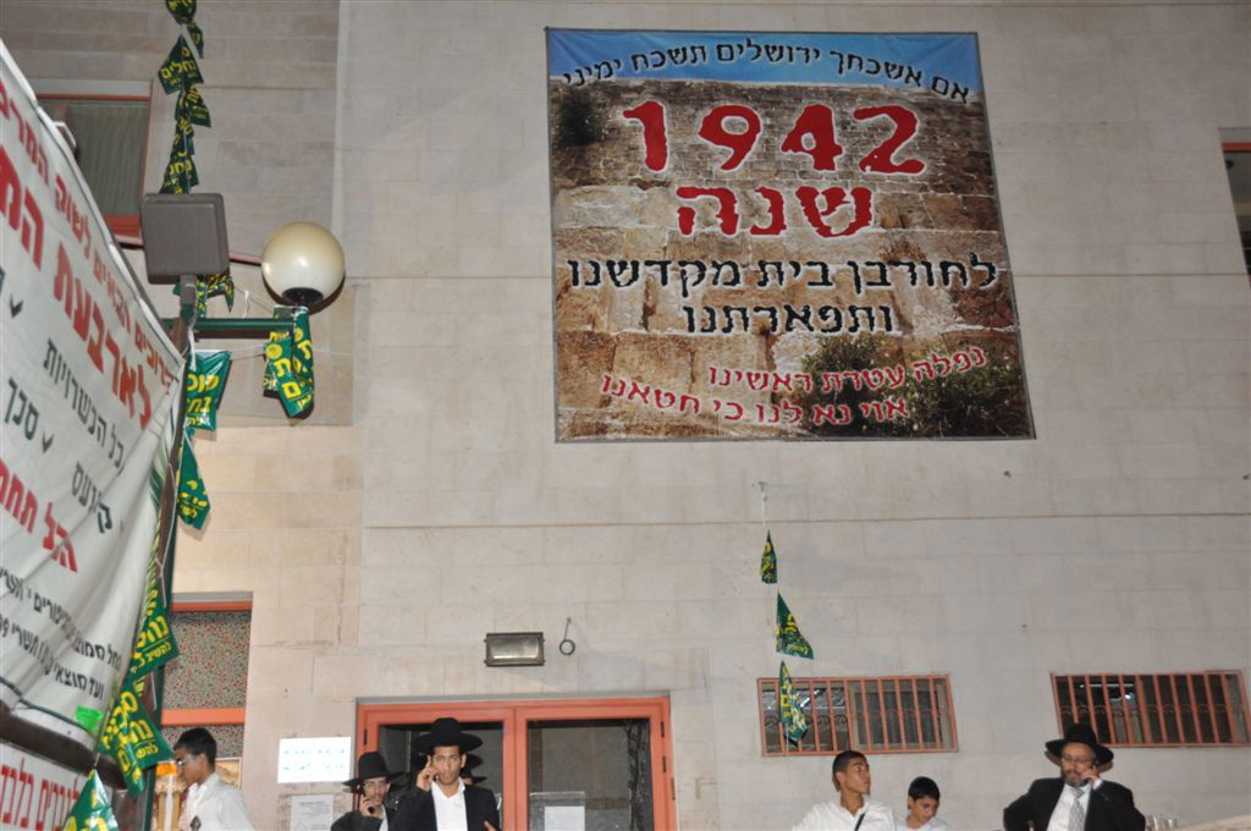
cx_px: 626
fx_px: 1354
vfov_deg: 34.1
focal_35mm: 39
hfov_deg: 49.6
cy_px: 416
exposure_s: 1/60
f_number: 7.1
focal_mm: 26
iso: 1600
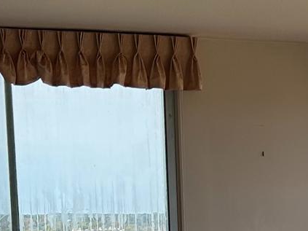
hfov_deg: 15.1
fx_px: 1121
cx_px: 364
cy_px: 350
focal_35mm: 126
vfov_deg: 11.3
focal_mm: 5.7
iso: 50
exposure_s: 1/1412
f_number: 1.5
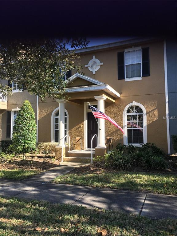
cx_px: 88
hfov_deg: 48.2
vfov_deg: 61.7
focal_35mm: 29
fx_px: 198
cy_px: 118
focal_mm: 4.15
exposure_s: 1/255
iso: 25
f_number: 2.2
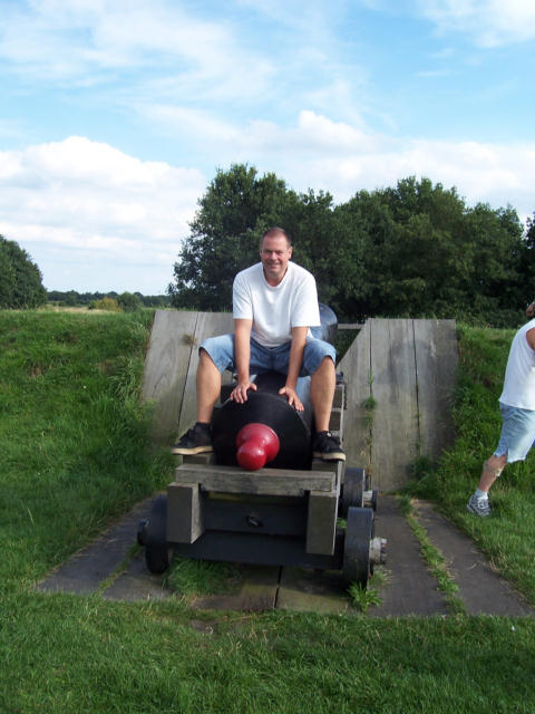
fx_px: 701
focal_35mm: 34
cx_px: 268
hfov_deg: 41.8
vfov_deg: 54.0
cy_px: 357
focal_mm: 5.6
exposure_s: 1/250
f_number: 5.6
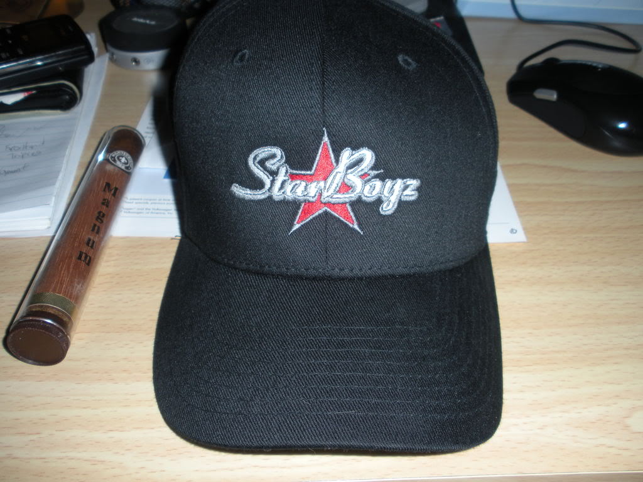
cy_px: 241
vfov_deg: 39.7
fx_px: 669
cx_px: 322
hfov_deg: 51.4
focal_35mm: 36
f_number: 3.5
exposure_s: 1/60
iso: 64
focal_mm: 6.3
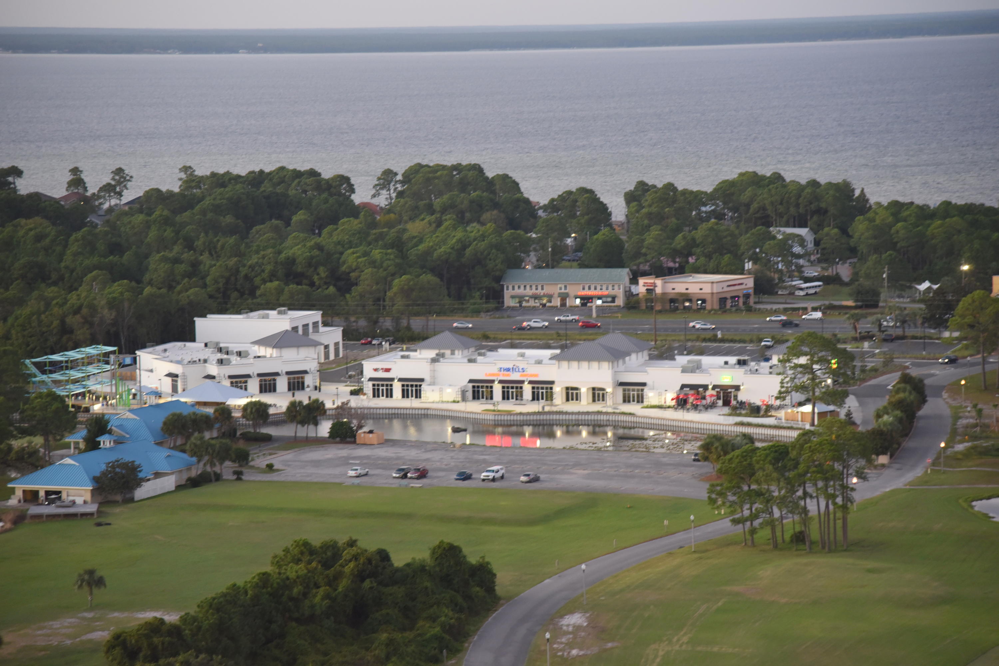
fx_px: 3331
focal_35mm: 120
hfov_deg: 17.1
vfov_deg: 11.4
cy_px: 333
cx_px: 500
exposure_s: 1/125
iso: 2000
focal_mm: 120
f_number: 4
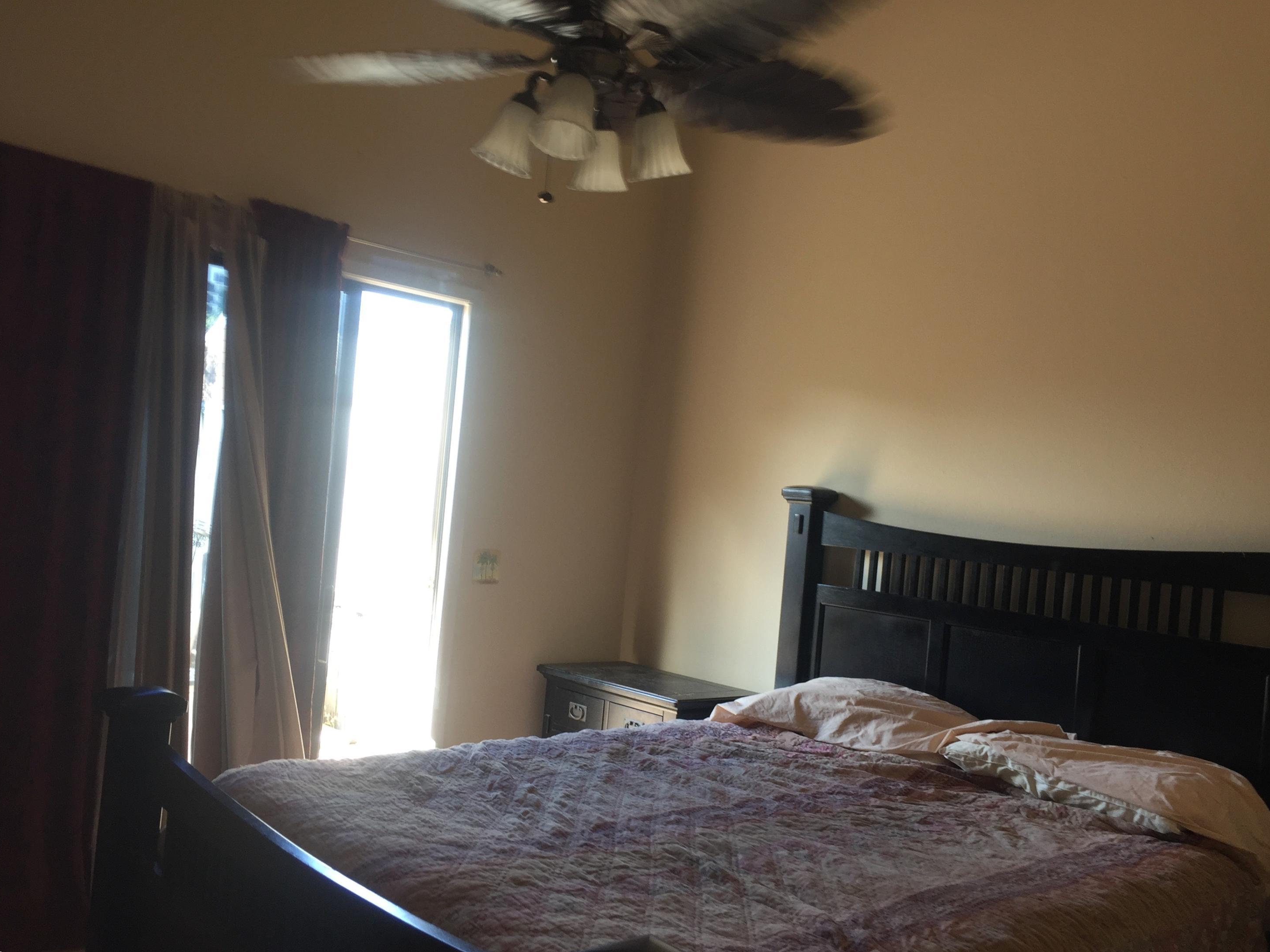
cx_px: 624
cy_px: 492
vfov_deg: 46.8
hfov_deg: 60.0
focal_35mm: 30
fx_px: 1101
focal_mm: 4.15
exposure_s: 1/40
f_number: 2.2
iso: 32
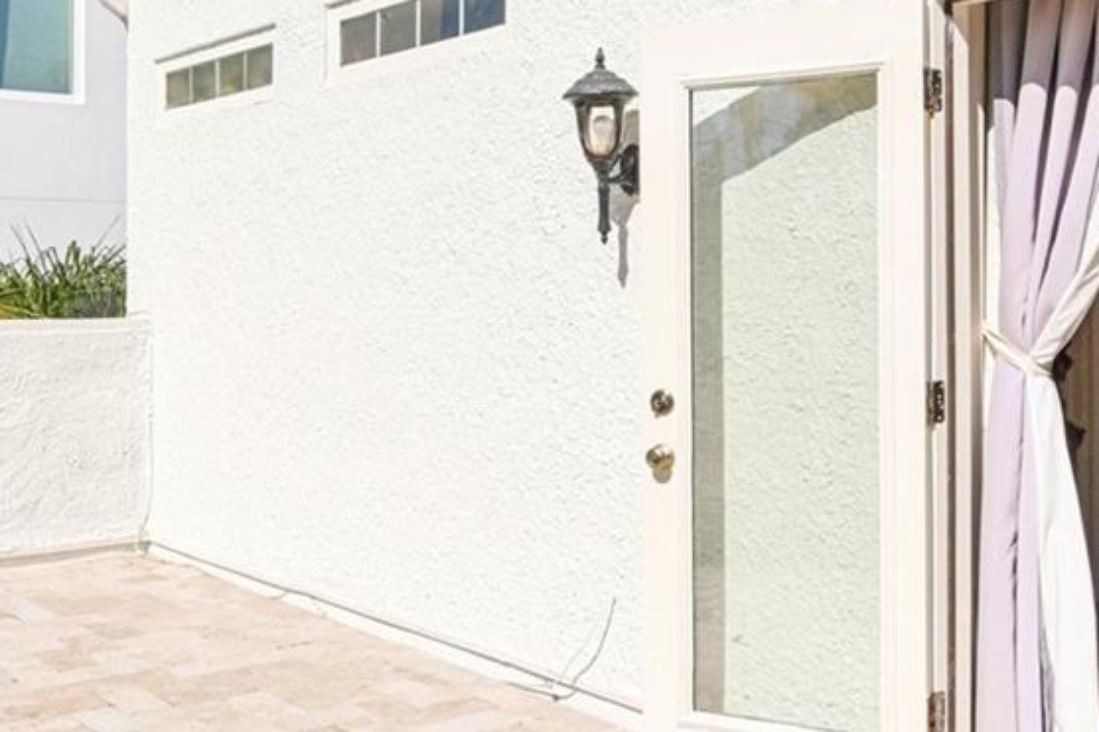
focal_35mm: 46
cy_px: 335
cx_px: 393
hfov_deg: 42.3
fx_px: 1404
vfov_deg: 29.2
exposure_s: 1/3200
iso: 400
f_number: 8
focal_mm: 16
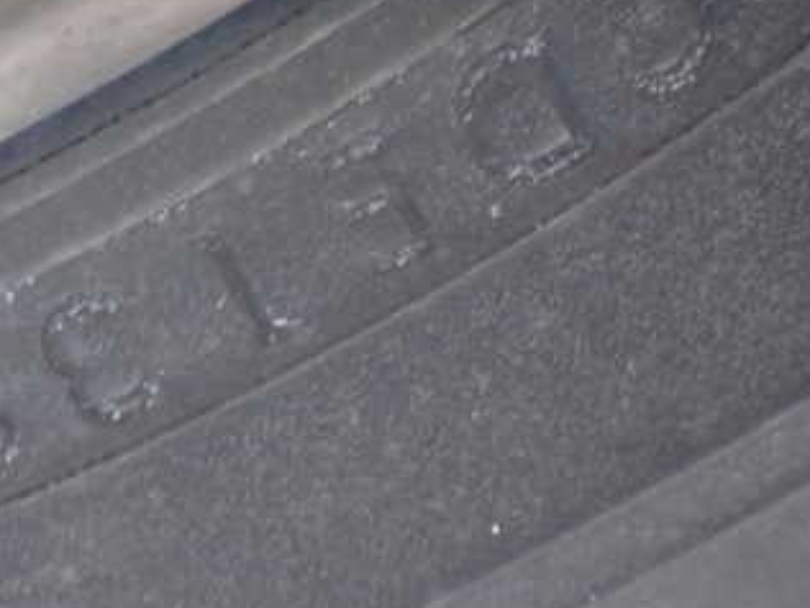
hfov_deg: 33.3
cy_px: 110
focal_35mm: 57
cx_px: 236
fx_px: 1334
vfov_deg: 25.2
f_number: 2.3
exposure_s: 1/30
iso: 800
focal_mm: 5.4
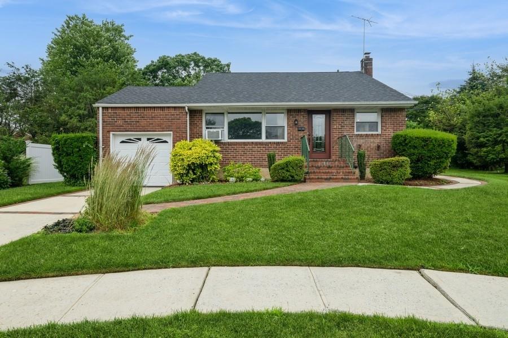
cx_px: 254
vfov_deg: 60.7
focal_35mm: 20
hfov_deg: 82.6
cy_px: 169
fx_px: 289
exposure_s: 1/320
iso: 400
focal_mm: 20.5
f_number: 11
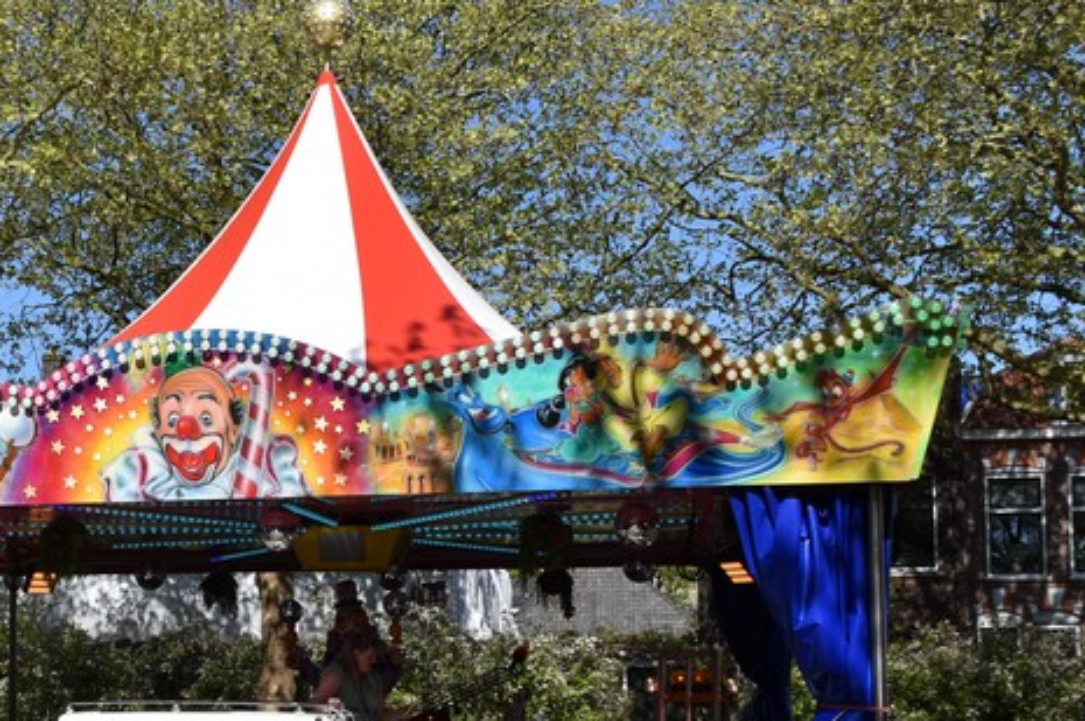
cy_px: 538
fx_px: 1867
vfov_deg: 21.7
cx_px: 215
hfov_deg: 31.6
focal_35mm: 62
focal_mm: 24
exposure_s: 1/500
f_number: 8
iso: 200
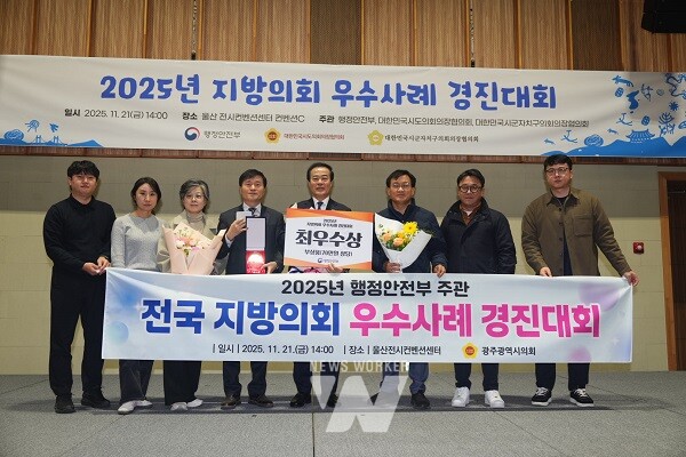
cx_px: 343
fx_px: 629
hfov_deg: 57.2
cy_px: 228
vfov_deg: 40.0
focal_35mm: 33
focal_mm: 33
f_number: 3.2
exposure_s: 1/80
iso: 250
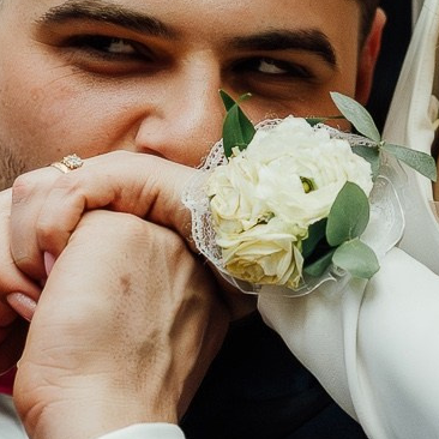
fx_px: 5797
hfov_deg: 4.3
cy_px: 35
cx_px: 415
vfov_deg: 4.3
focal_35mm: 404
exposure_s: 1/250
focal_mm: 85
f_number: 2.8
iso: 2000
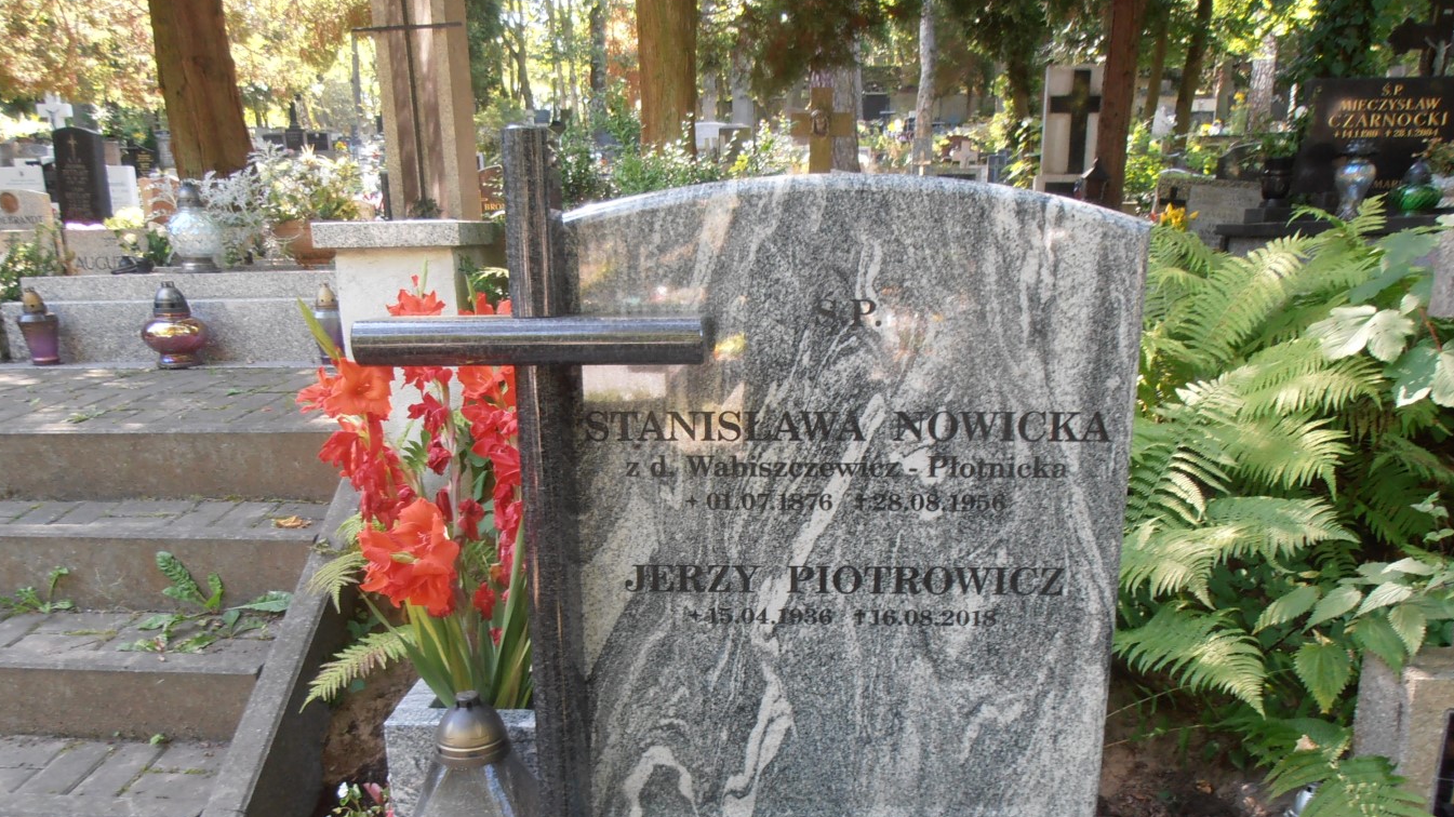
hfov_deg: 67.9
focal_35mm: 28
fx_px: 1079
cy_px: 567
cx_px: 718
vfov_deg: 40.8
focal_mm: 4.2
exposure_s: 1/30
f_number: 3
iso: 80
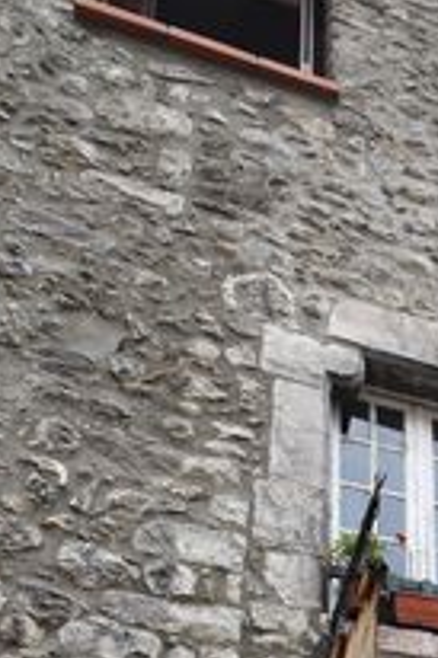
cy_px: 882
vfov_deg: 29.9
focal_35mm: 51
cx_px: 555
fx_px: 932
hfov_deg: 23.6
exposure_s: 1/250
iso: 360
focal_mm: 10
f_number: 8
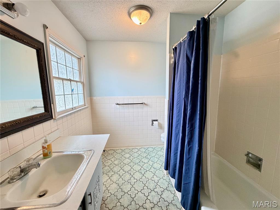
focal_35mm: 14
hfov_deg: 102.1
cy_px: 105
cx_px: 140
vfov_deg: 85.7
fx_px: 113
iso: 400
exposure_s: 1/60
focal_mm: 2.22
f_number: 2.2
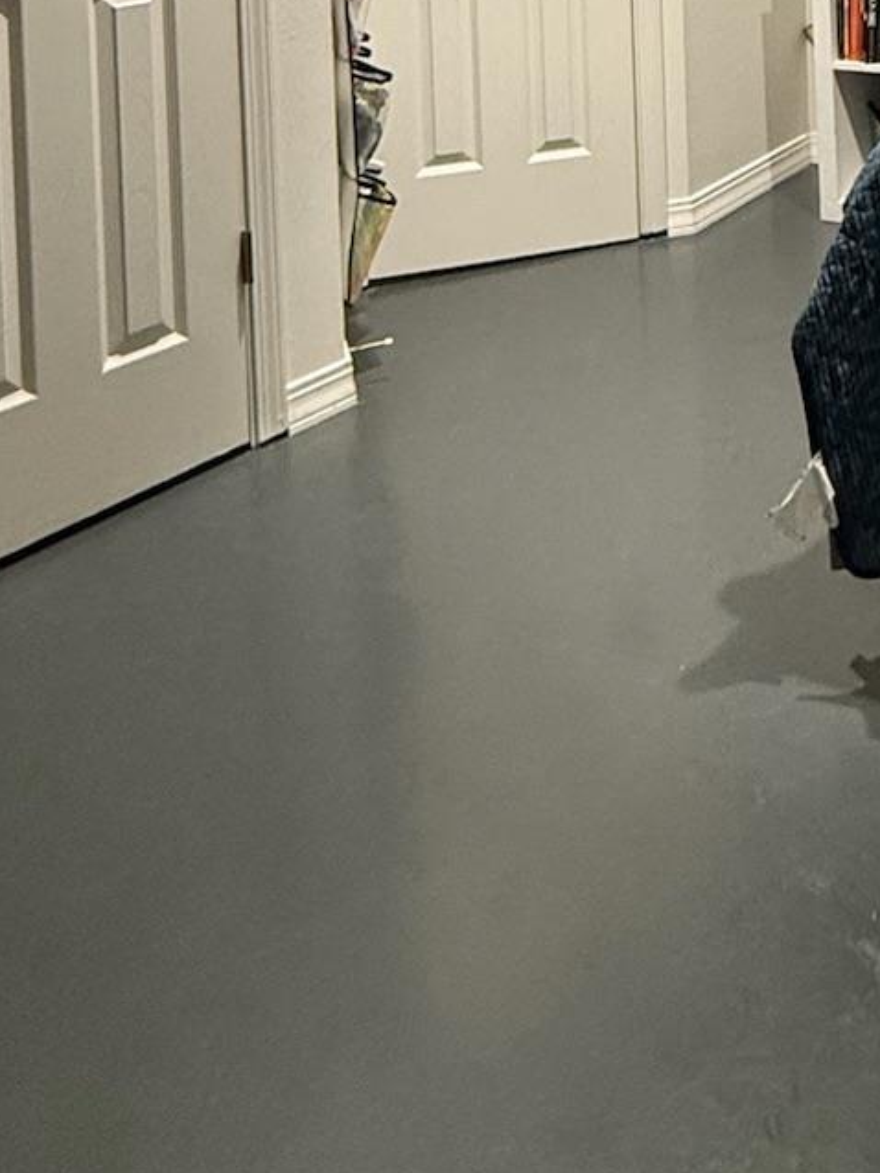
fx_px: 1525
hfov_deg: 29.5
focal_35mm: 45
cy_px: -190
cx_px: 928
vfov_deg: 34.7
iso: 400
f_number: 2.2
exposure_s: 1/60
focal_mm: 2.22
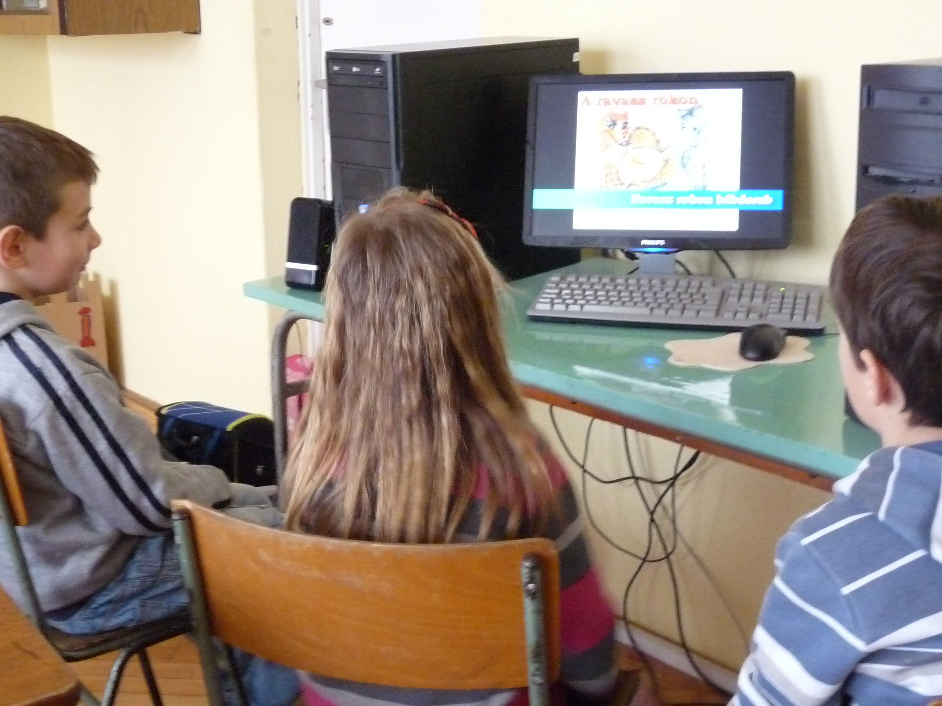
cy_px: 353
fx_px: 1361
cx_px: 471
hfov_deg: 38.2
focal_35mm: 50
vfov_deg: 29.1
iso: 800
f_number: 3
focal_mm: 6.4
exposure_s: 1/20
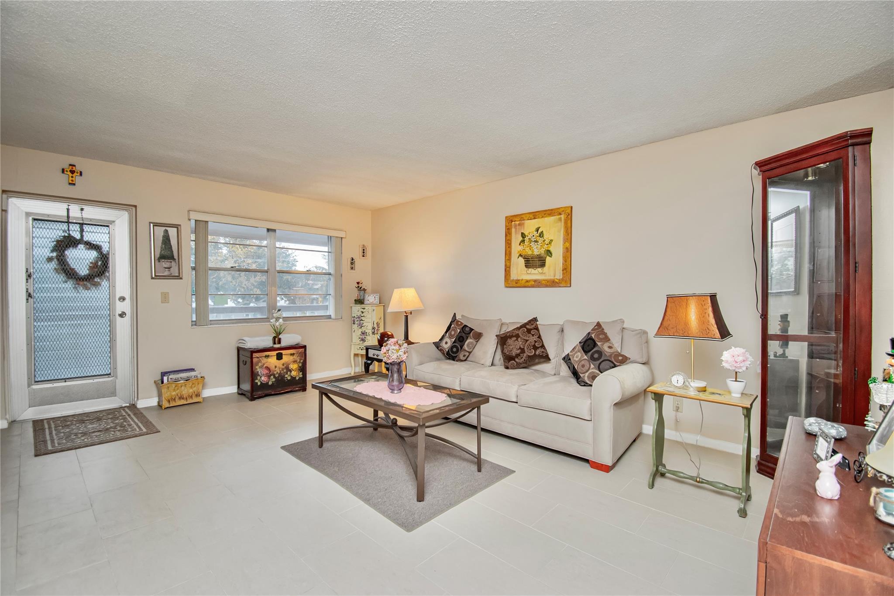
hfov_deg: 100.4
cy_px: 298
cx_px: 447
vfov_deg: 77.3
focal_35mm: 15
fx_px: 372
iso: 1000
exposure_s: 1/60
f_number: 4.5
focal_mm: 10
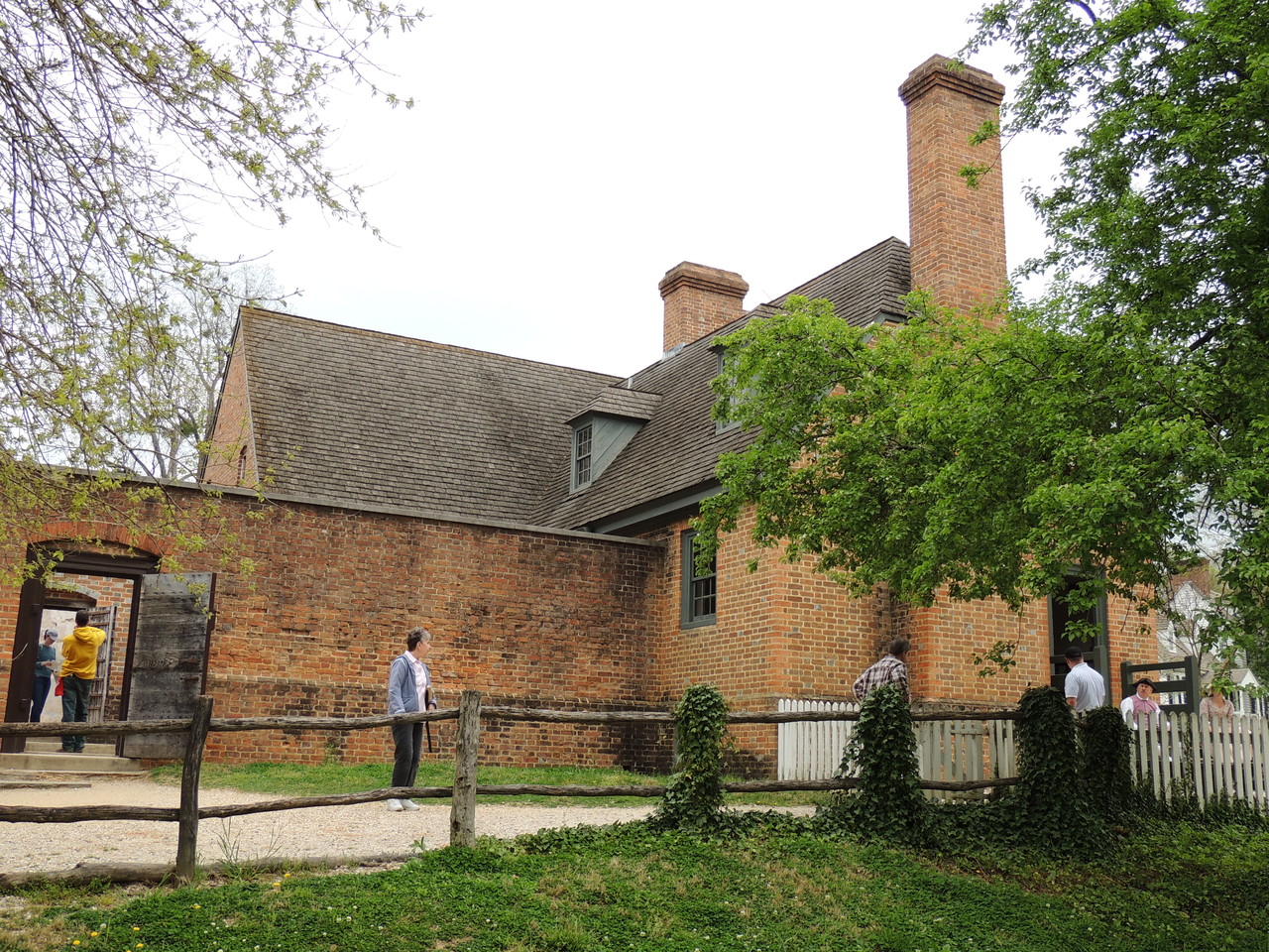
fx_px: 1283
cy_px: 476
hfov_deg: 52.6
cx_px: 634
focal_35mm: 35
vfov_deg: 40.7
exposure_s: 1/500
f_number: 3.3
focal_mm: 6.2
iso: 100
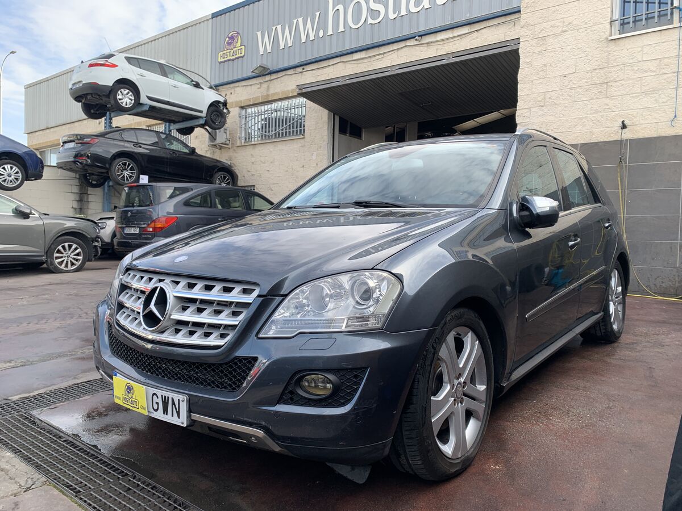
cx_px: 341
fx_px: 512
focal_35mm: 26
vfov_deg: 53.1
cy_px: 256
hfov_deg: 67.3
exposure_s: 1/375
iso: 25
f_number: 1.8
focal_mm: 4.25
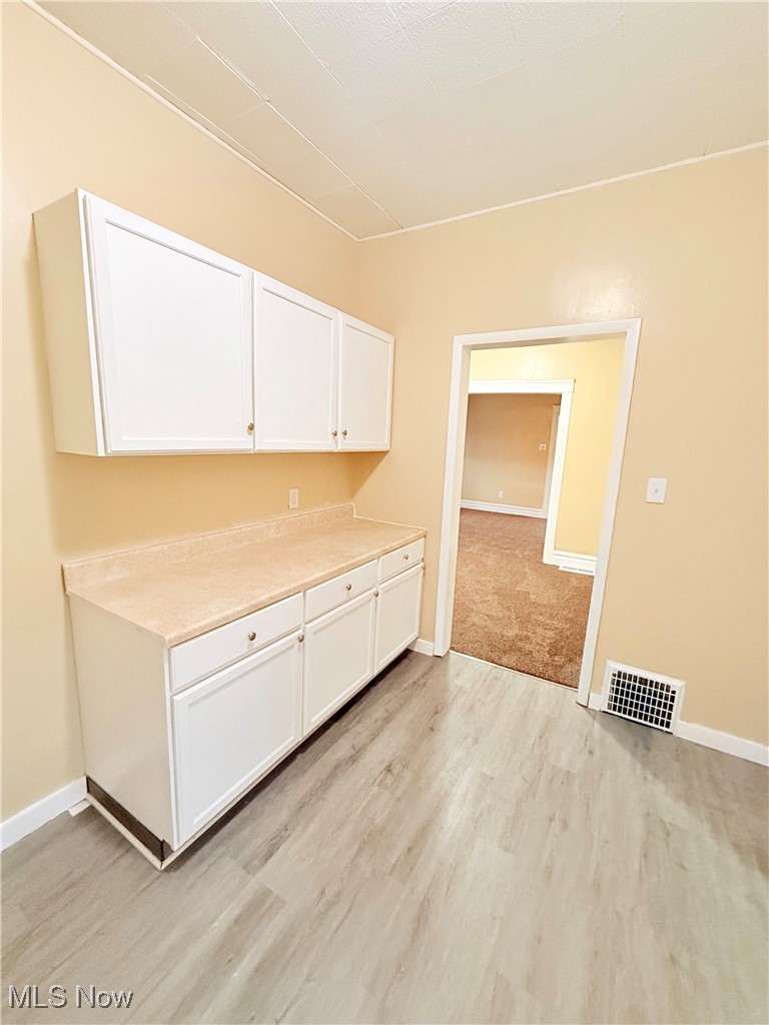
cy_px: 512
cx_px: 384
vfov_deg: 102.1
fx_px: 415
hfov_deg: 85.7
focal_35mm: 14
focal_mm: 2.22
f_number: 2.2
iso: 800
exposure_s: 1/60
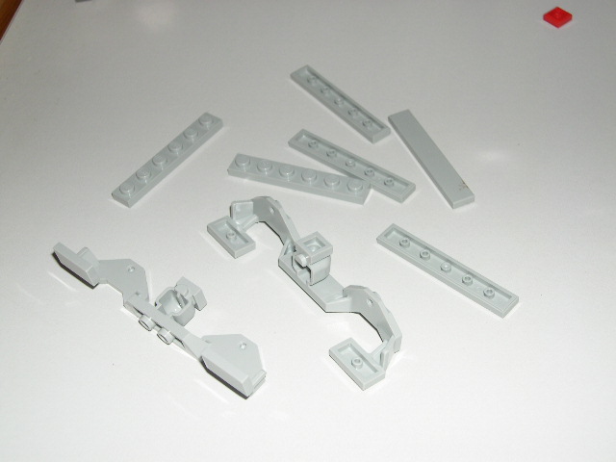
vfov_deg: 25.7
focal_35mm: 57
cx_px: 308
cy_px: 231
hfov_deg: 33.8
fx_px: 1014
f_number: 3.4
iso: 100
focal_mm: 12.2
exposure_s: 1/60
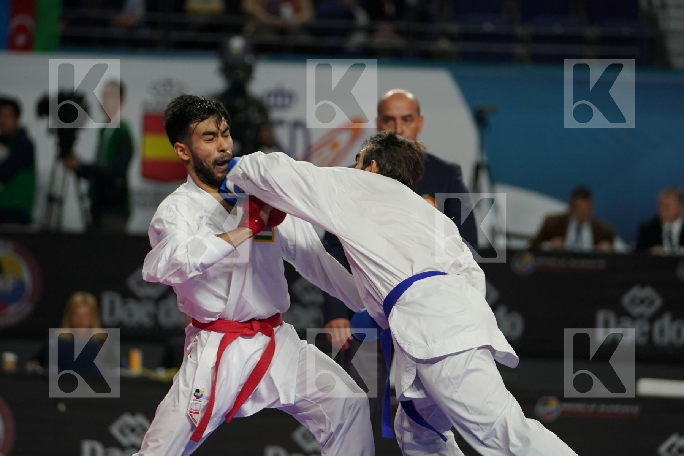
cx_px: 342
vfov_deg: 5.6
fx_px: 4693
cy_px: 228
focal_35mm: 247
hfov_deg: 8.3
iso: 1250
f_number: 2.8
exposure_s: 1/1000
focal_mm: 165
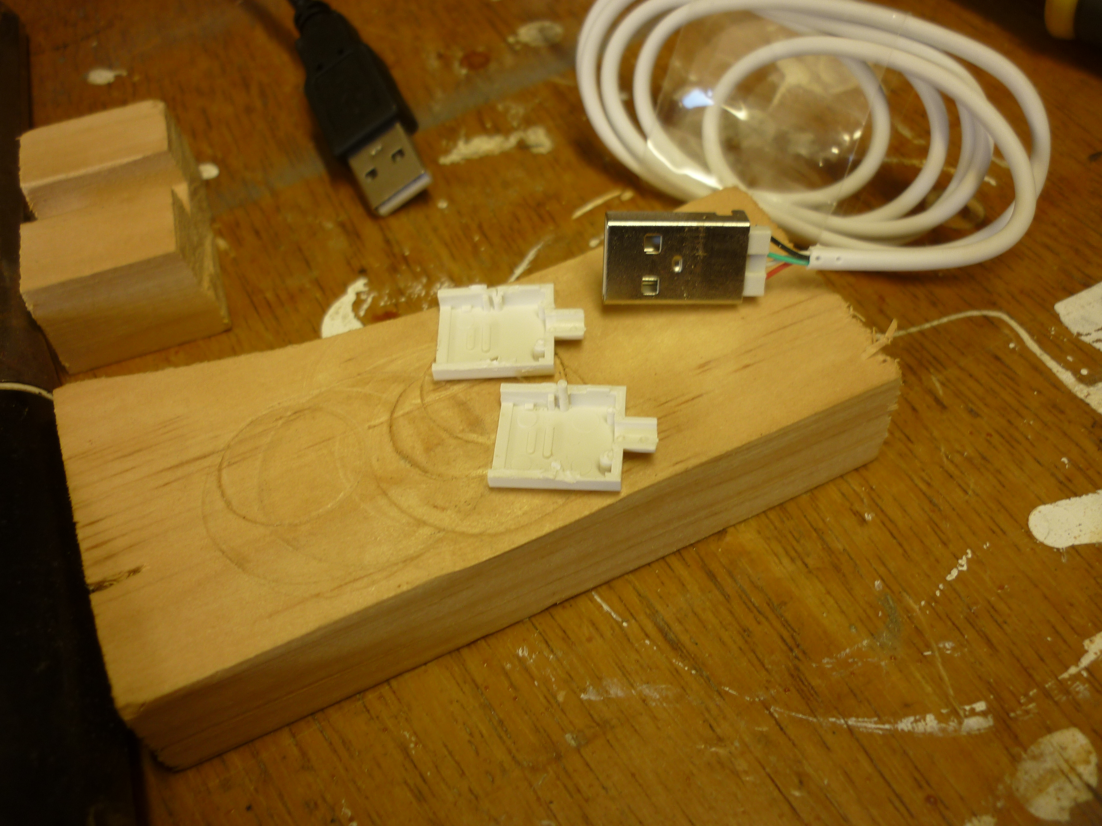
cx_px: 551
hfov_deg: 55.4
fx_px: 1051
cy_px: 413
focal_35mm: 33
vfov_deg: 42.9
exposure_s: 1/40
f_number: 2.8
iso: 80
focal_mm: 5.5
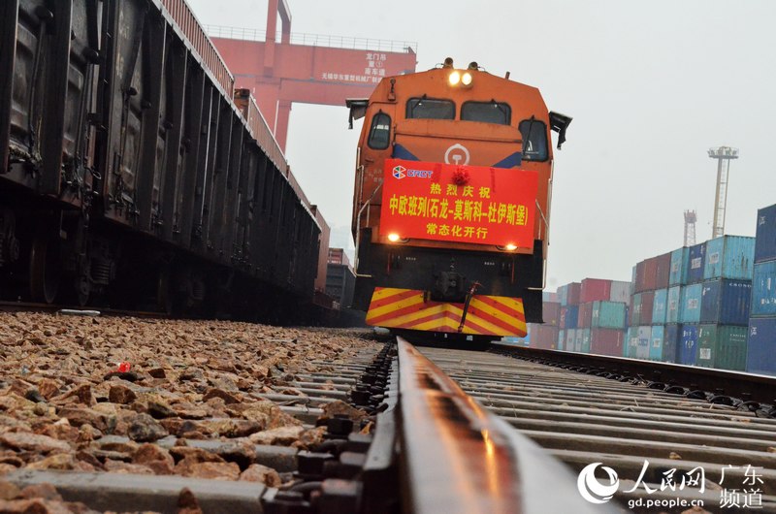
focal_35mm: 78
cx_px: 388
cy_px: 257
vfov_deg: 17.4
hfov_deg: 26.0
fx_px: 1678
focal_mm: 52
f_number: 14
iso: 4000
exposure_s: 1/800
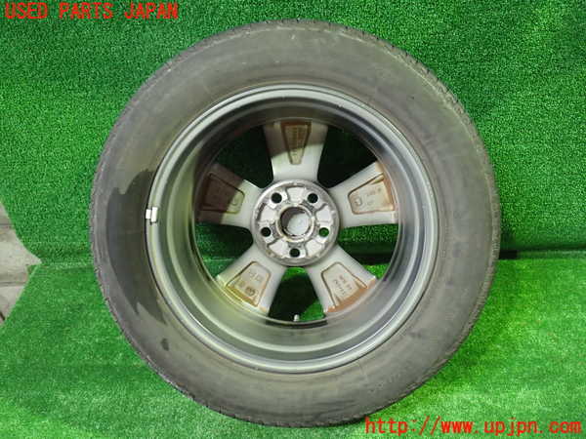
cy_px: 220
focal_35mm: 30
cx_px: 293
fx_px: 508
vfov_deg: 46.8
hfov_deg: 60.0
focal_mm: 5.4
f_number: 2.3
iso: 800
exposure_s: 1/30
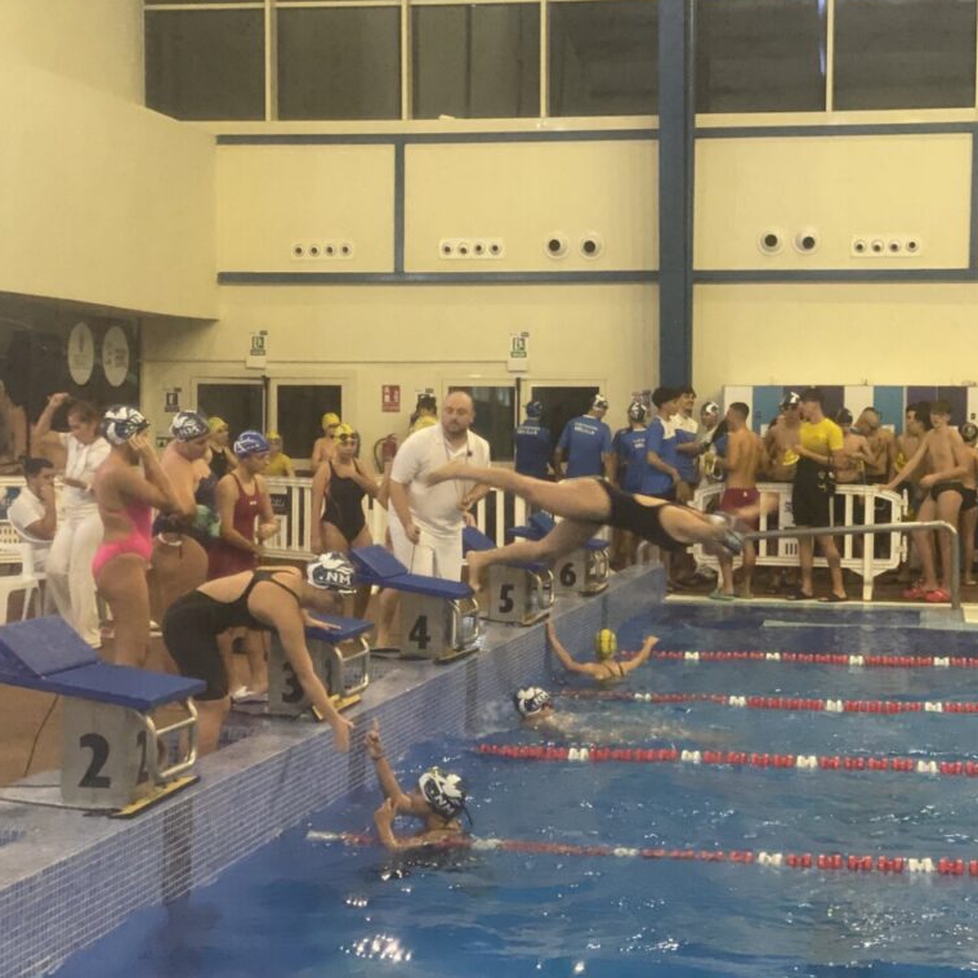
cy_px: 484
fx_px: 1982
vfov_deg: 27.7
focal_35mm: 62
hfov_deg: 27.6
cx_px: 600
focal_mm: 6
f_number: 2
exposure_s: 1/50
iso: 250
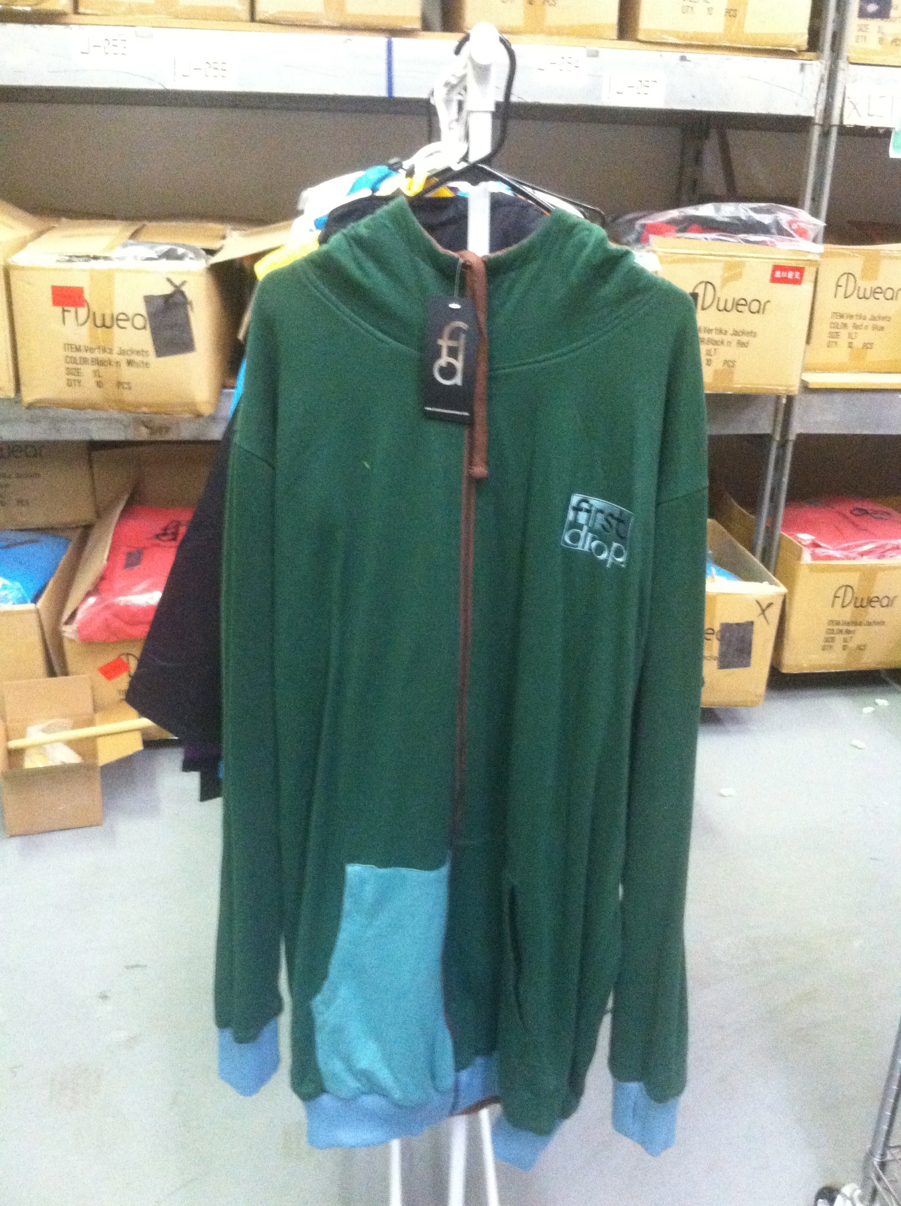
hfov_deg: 40.6
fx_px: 1218
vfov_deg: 52.7
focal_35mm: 35
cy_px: 603
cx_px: 450
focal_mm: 3.85
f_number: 2.8
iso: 640
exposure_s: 1/15
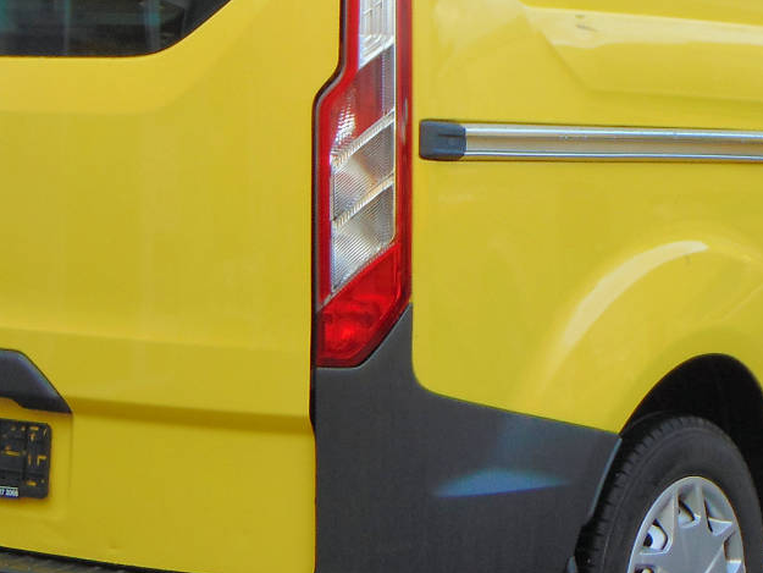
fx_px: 2822
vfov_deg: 11.6
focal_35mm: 128
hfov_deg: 15.4
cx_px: 458
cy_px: 194
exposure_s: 1/50
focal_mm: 9
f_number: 3.5
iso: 80
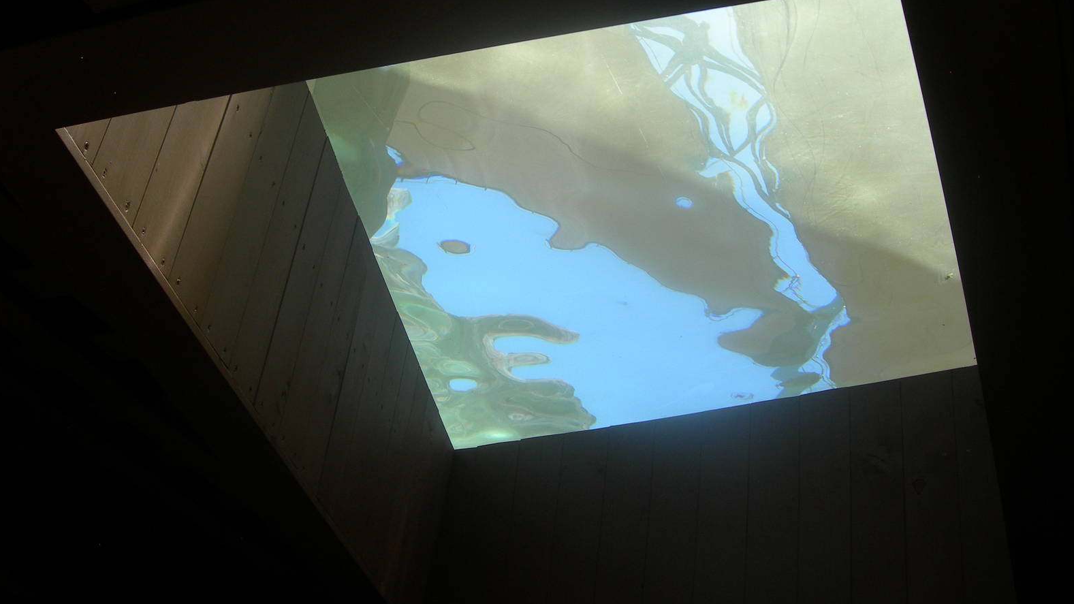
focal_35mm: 42
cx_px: 541
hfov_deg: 48.4
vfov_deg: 28.3
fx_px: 1196
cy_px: 243
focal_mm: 7.8
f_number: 4.8
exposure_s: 1/166
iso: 50
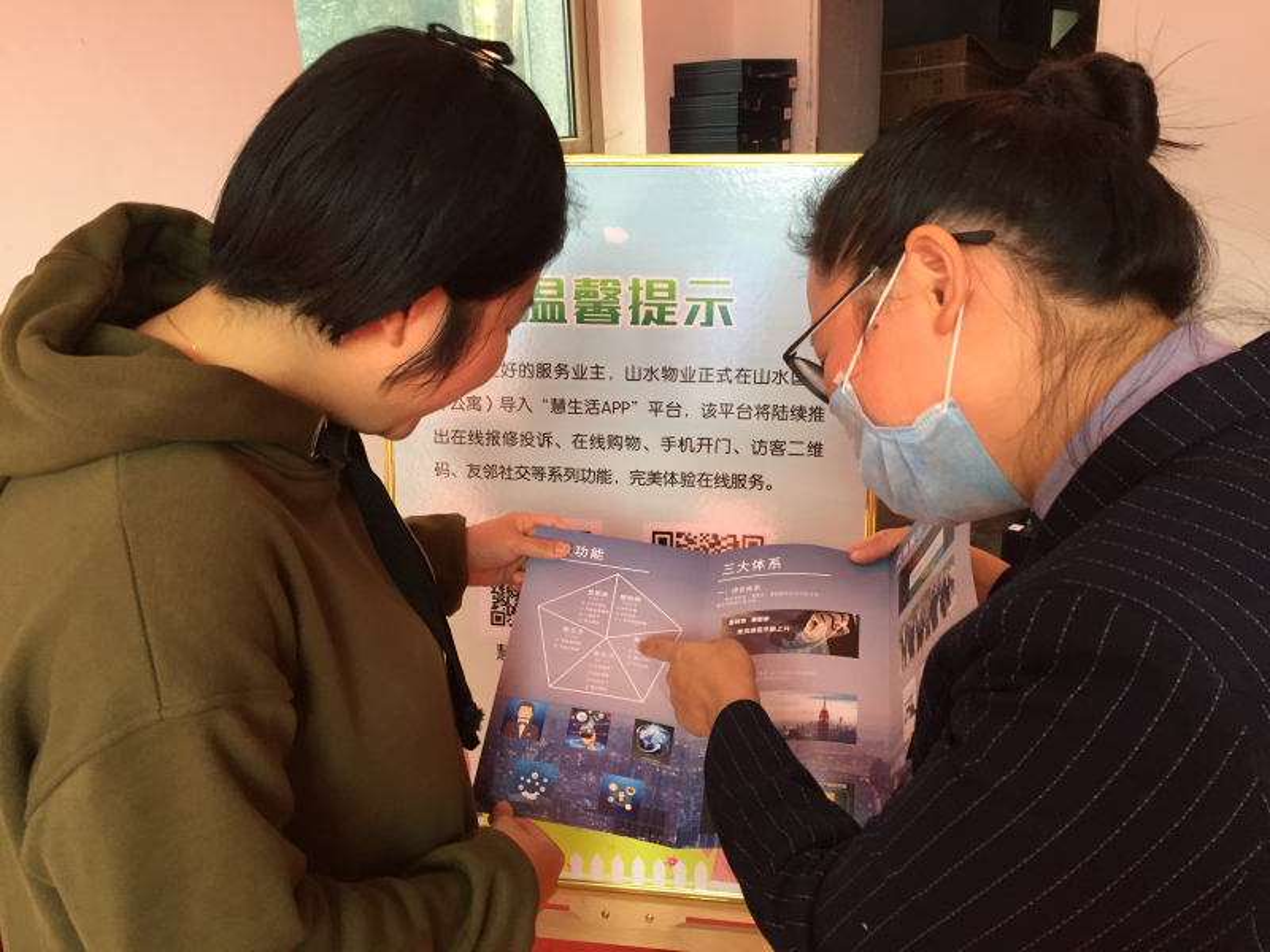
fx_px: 1064
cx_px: 635
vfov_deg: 48.2
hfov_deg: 61.7
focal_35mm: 29
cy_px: 476
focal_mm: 4.15
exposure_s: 1/33
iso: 160
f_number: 2.2
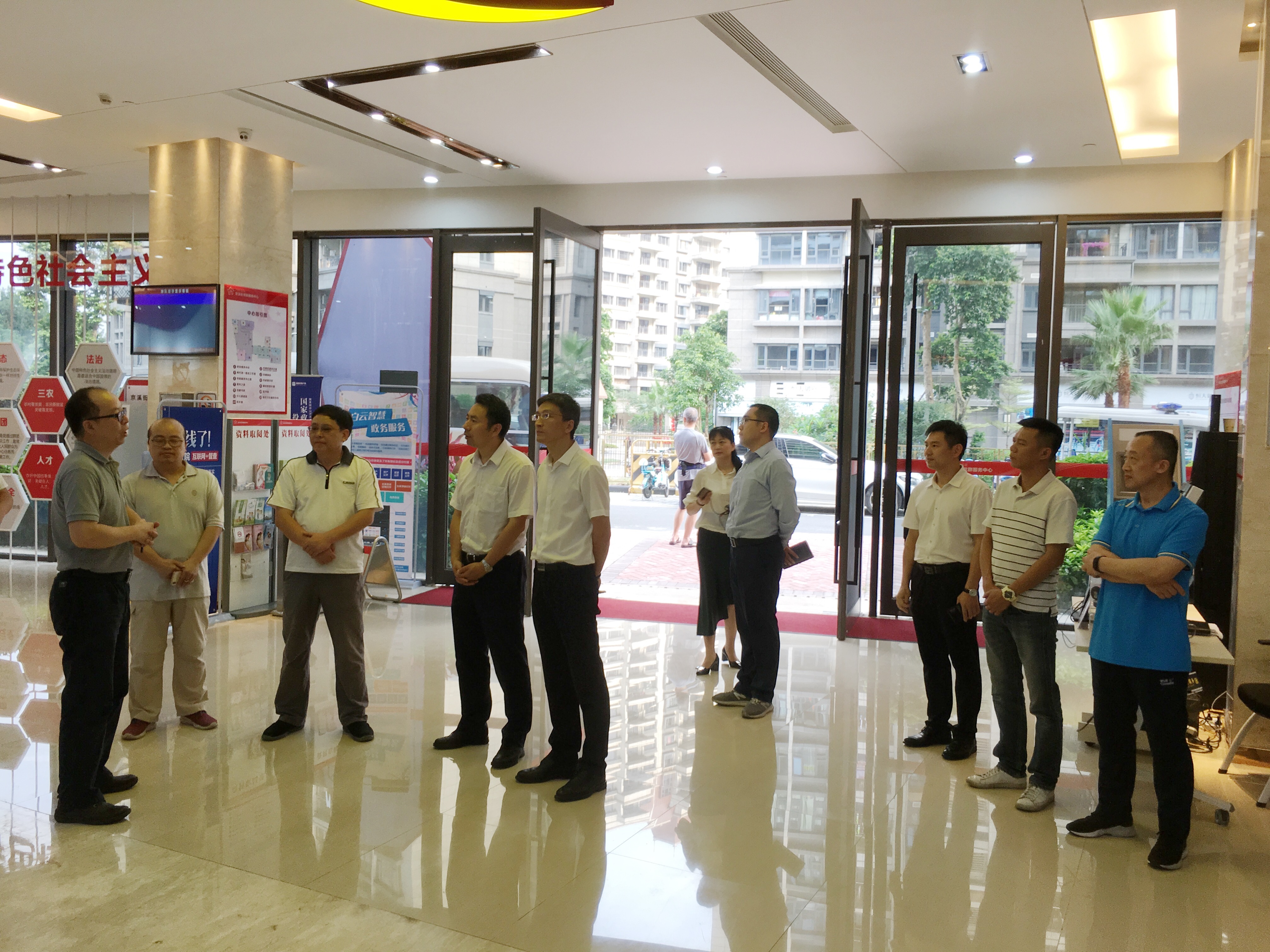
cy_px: 476
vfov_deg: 48.2
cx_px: 635
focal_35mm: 29
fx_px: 1064
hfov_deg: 61.7
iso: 25
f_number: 2.2
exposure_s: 1/50
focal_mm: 4.15
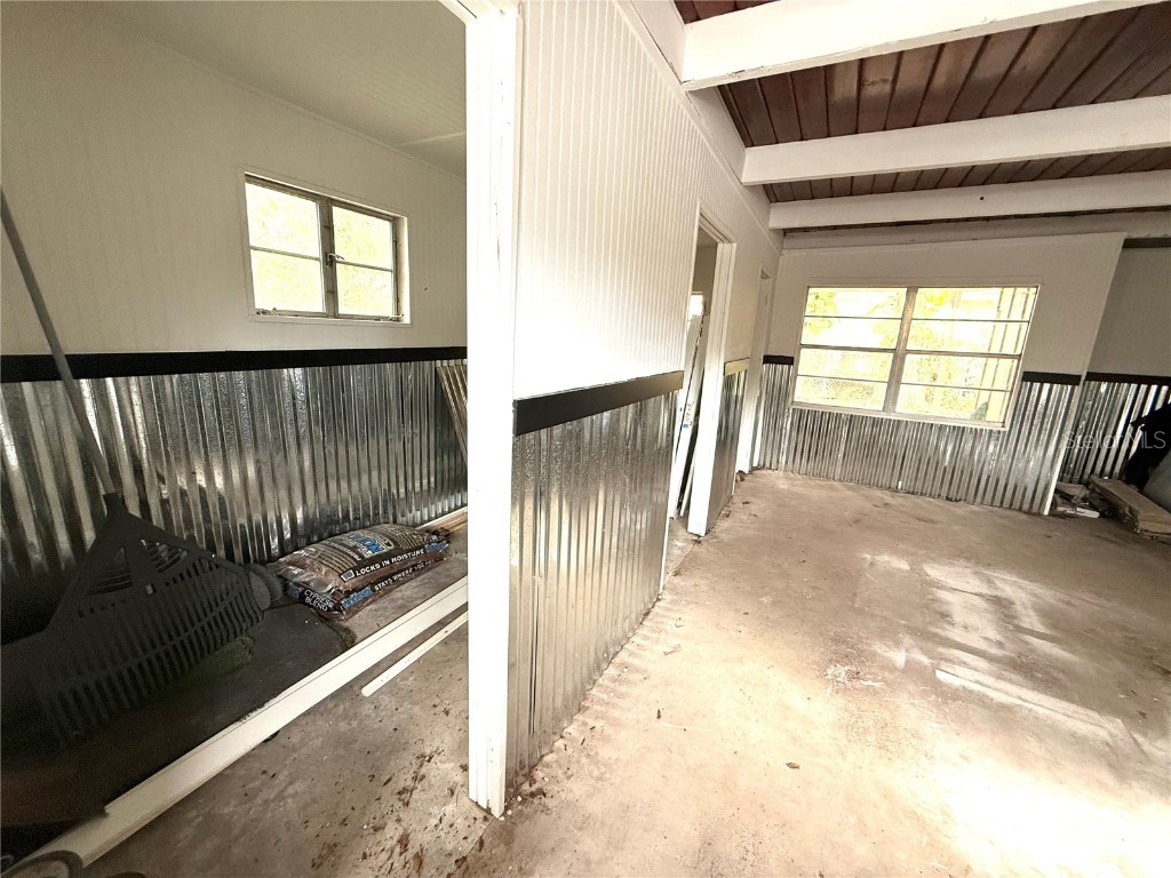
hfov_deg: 102.1
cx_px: 586
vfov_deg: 85.7
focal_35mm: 14
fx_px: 474
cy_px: 439
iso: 250
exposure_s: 1/99
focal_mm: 2.22
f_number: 2.2
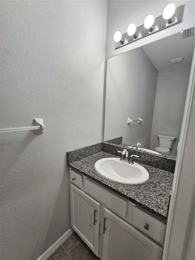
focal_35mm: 13
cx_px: 98
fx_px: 98
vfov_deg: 106.2
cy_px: 130
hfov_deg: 89.9
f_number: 2.2
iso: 125
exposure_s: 1/60
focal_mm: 2.2
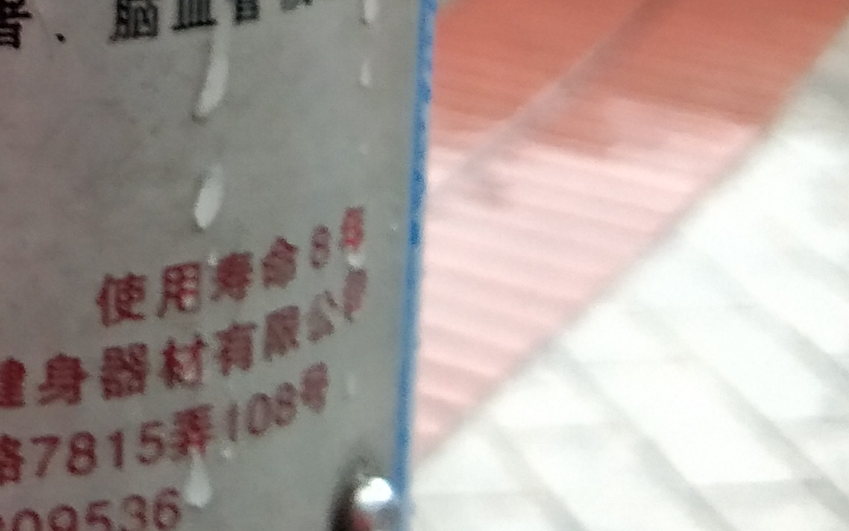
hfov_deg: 16.8
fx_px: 2731
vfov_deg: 10.6
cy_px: -310
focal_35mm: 118
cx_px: -211
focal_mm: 3.69
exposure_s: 1/33.3
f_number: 2.2
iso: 200
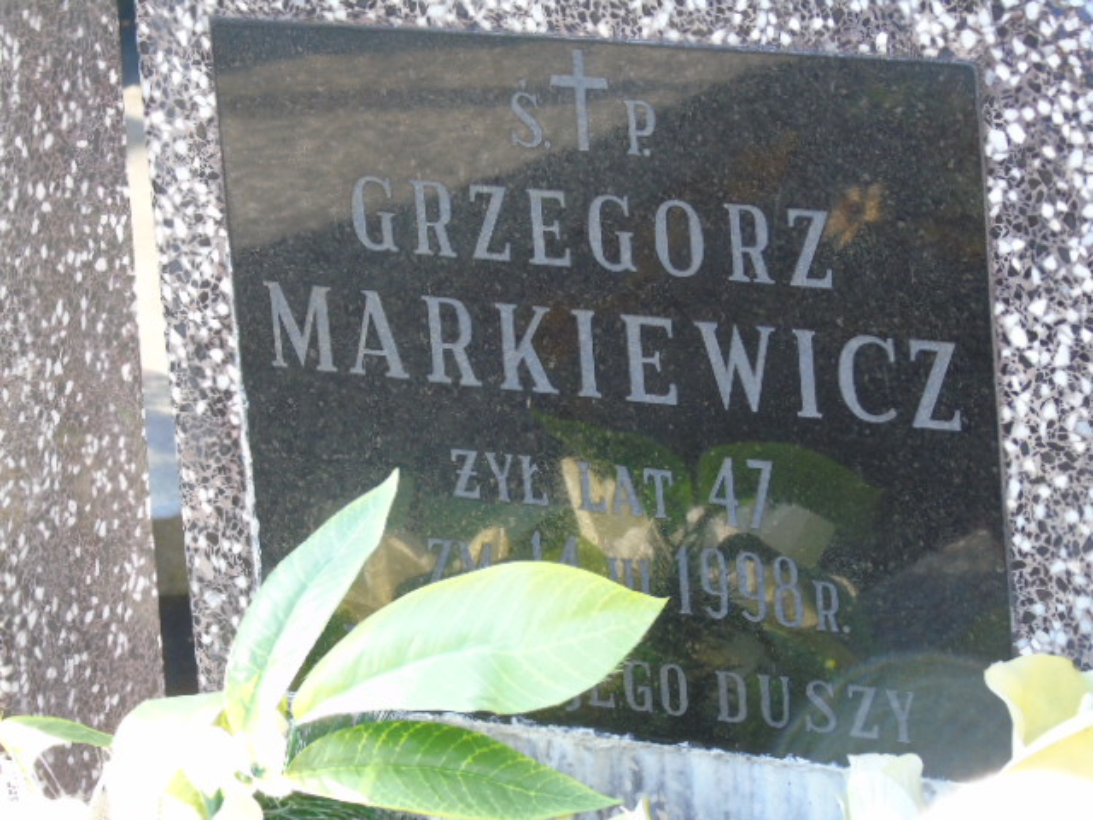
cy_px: 410
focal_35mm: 212
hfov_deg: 9.3
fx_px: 6694
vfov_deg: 7.0
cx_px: 546
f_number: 4.7
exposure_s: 1/125
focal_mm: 38
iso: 320
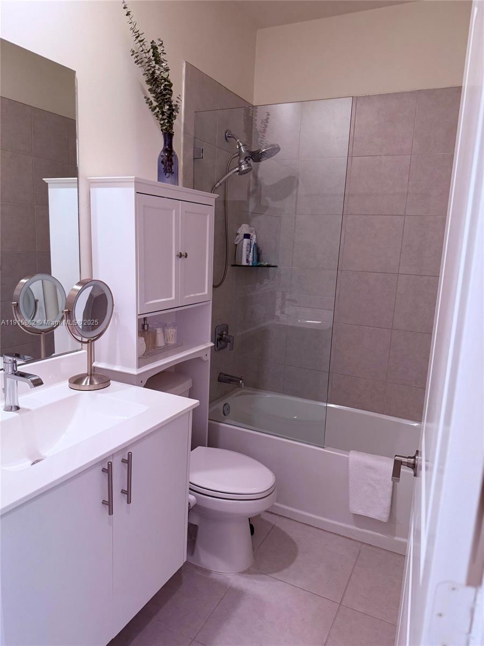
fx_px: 447
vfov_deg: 71.6
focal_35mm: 24
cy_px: 323
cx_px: 242
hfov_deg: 56.8
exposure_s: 1/120
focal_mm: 6.76
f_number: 1.78
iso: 200
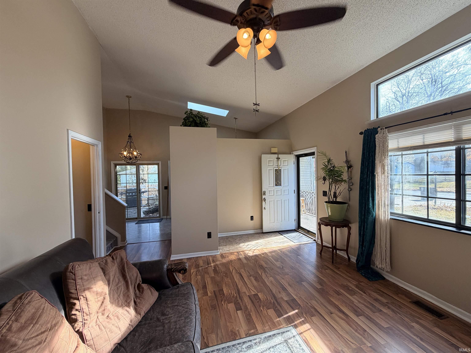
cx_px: 236
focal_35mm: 14
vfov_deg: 85.7
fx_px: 190
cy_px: 176
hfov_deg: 102.1
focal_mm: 2.22
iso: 100
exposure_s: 1/120
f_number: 2.2
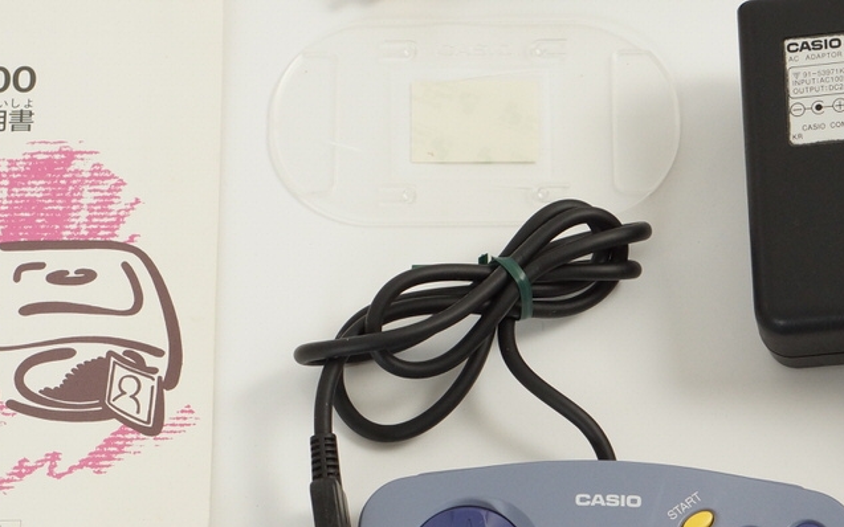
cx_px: 415
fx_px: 3312
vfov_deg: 9.1
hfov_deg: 14.5
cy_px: 244
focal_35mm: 144
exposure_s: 1/80
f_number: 6.3
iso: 640
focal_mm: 50
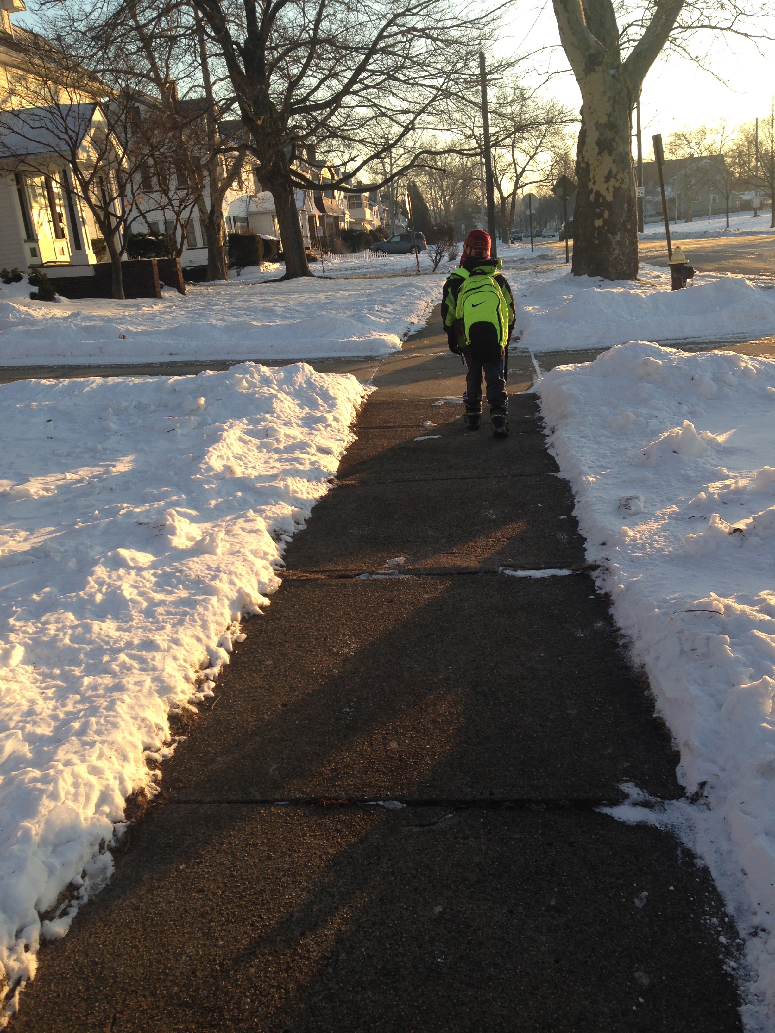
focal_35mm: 33
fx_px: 985
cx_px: 388
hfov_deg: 42.9
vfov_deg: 55.4
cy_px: 516
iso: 50
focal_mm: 4.12
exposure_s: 1/407
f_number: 2.4
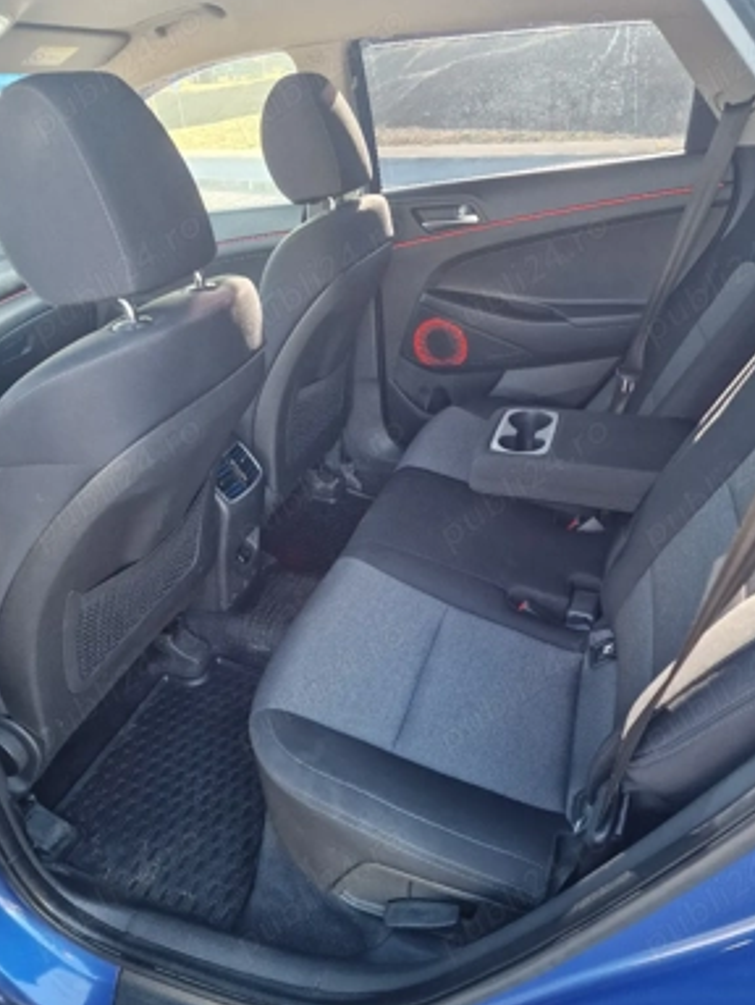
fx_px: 697
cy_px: 514
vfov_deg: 71.5
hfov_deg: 56.9
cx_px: 372
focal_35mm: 24
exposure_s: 1/100
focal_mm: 6.4
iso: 160
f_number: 1.8
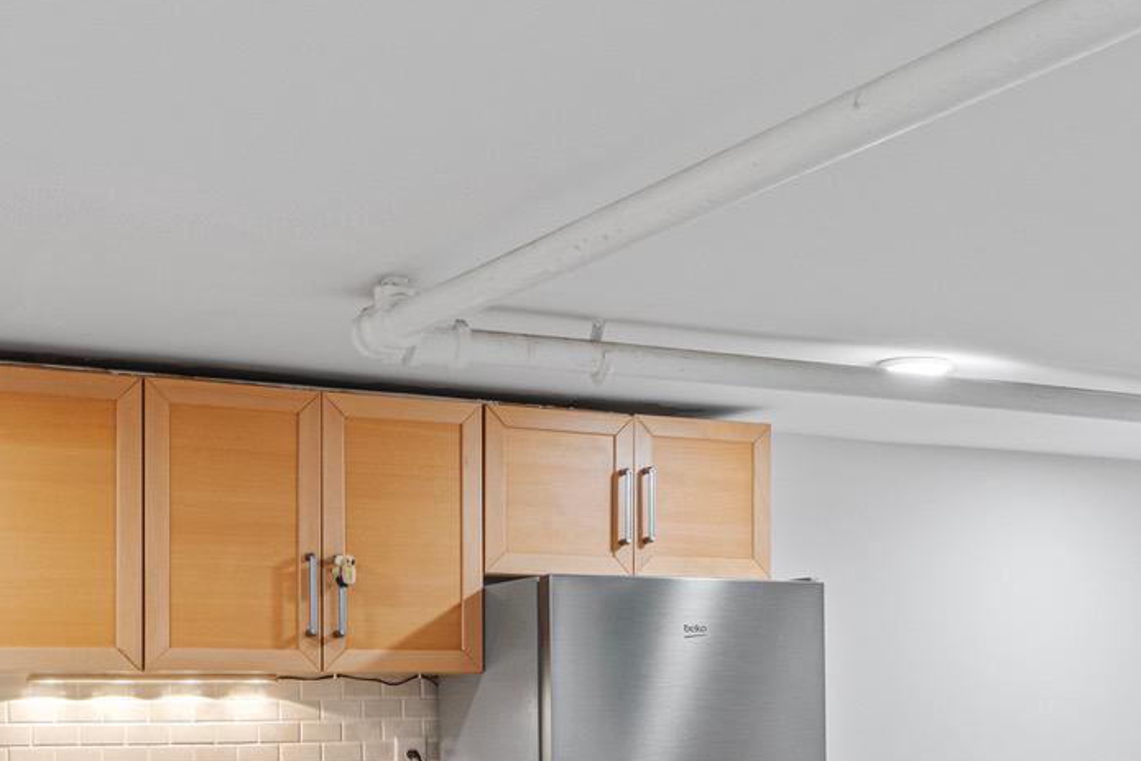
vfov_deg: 21.9
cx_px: 671
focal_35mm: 59
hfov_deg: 33.8
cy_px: 823
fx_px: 1870
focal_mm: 20
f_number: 8
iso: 800
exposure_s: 1/6
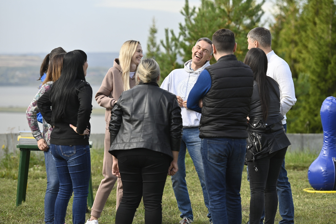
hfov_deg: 15.2
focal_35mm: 135
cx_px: 168
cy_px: 112
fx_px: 1260
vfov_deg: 10.2
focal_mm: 135
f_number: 4
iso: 160
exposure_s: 1/800
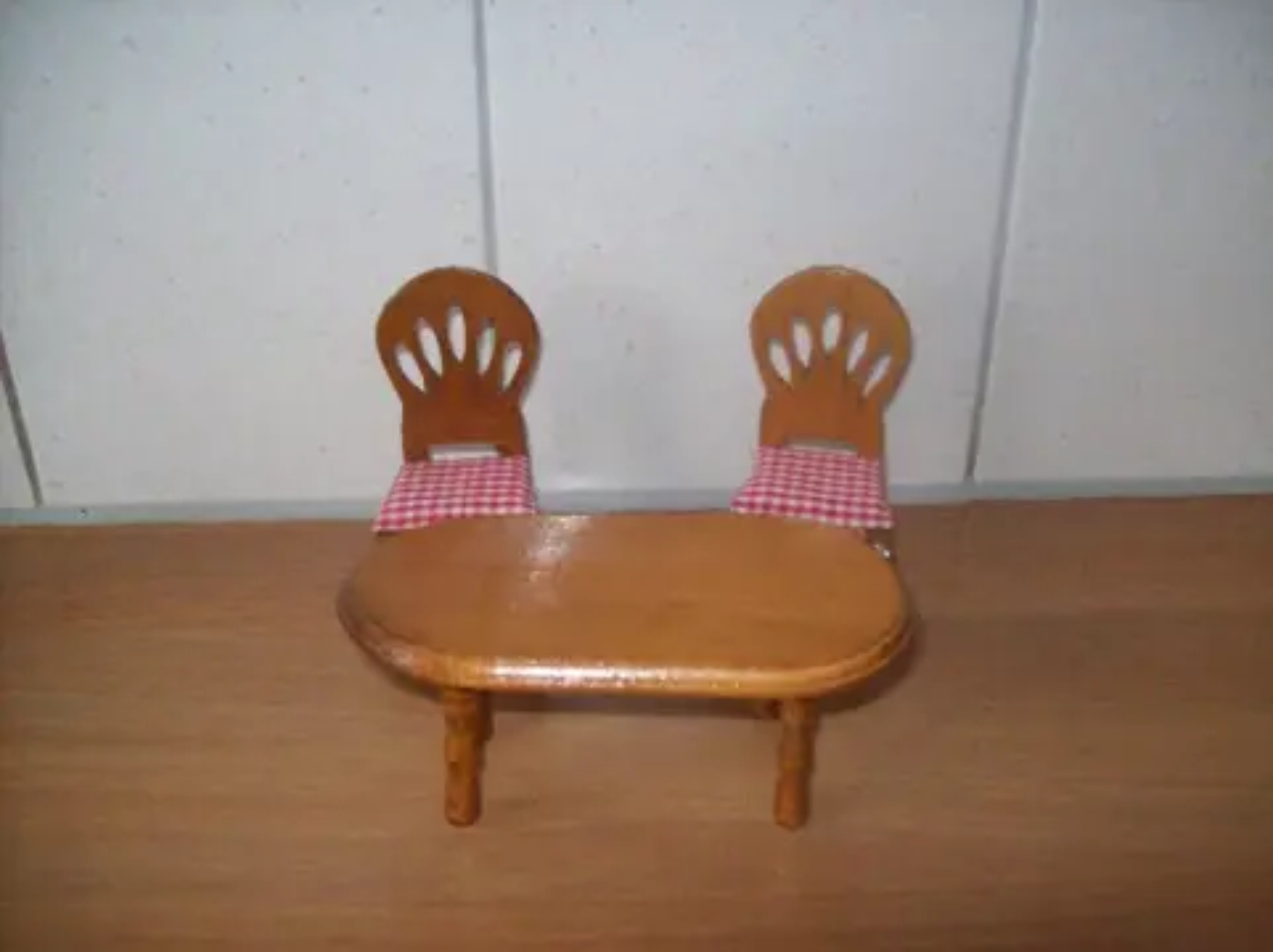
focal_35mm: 36
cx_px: 636
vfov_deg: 39.6
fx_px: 1323
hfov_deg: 51.4
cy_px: 476
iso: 400
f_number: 2.7
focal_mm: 6
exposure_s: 1/128
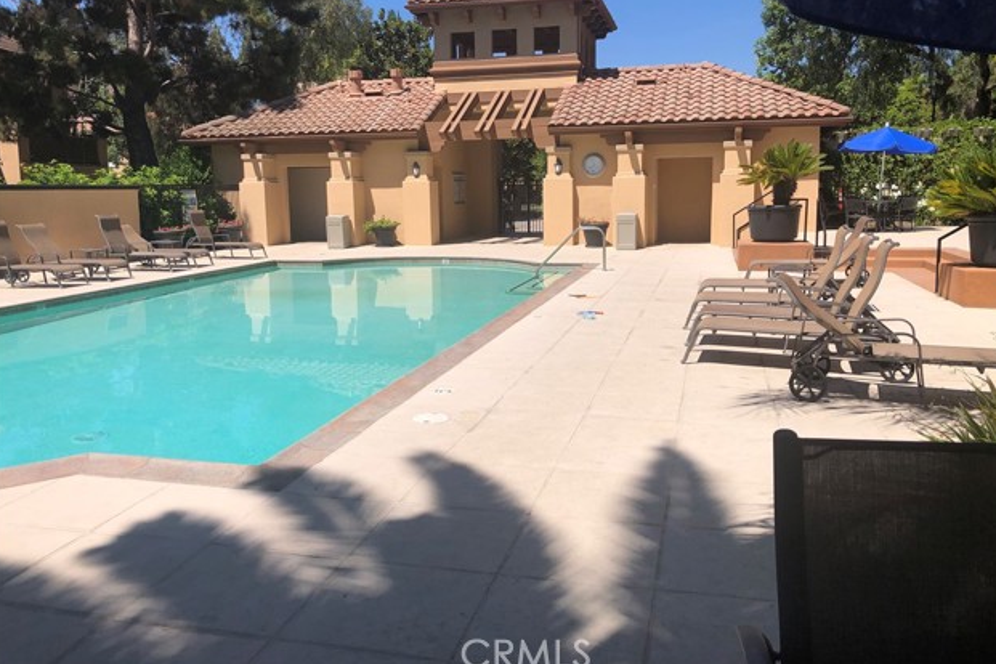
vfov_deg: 43.5
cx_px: 505
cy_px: 292
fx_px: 830
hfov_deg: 61.9
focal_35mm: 30
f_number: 1.8
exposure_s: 1/3040
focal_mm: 3.99
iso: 25
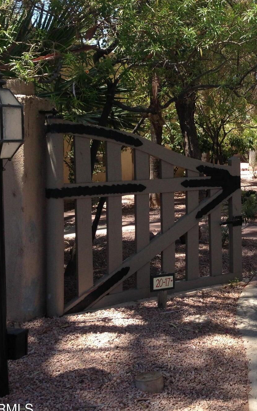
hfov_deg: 21.9
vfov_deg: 36.2
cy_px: 185
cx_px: 280
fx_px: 627
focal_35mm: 56
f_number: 2.4
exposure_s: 1/444
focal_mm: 4.13
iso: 50
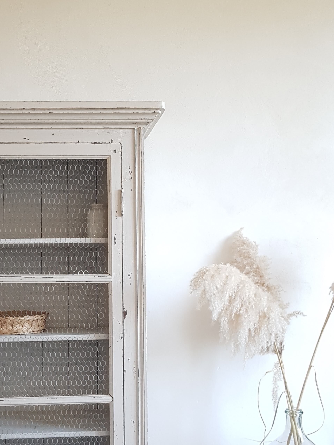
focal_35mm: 41
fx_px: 527
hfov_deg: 34.3
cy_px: 311
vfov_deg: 44.8
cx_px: 80
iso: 125
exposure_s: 1/50
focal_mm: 4.2
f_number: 1.7
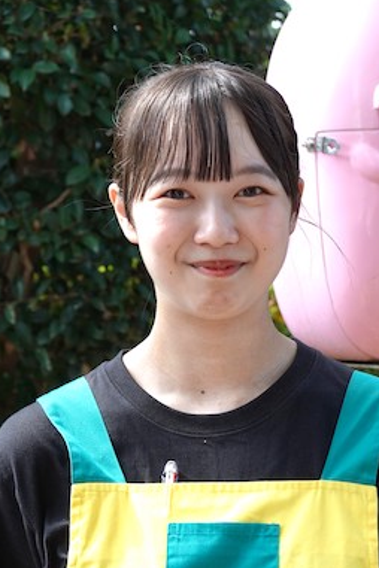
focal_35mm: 136
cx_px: 200
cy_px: 328
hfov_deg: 10.1
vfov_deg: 15.1
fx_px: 2147
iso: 250
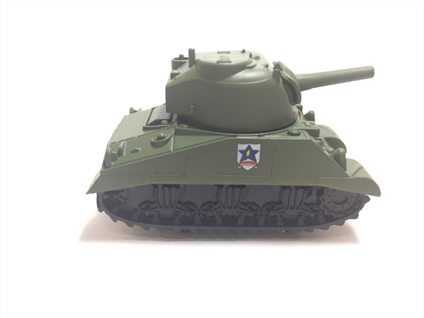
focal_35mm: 29
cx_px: 212
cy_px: 159
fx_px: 355
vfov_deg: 48.2
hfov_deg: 61.7
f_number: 2.2
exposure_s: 1/33
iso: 50
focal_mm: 4.15
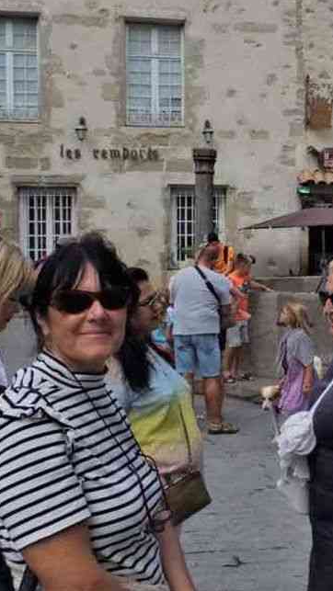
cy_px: 295
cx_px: 341
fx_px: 675
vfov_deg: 47.3
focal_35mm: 43
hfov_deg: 26.1
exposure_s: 1/3200
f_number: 11
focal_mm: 18
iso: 3200
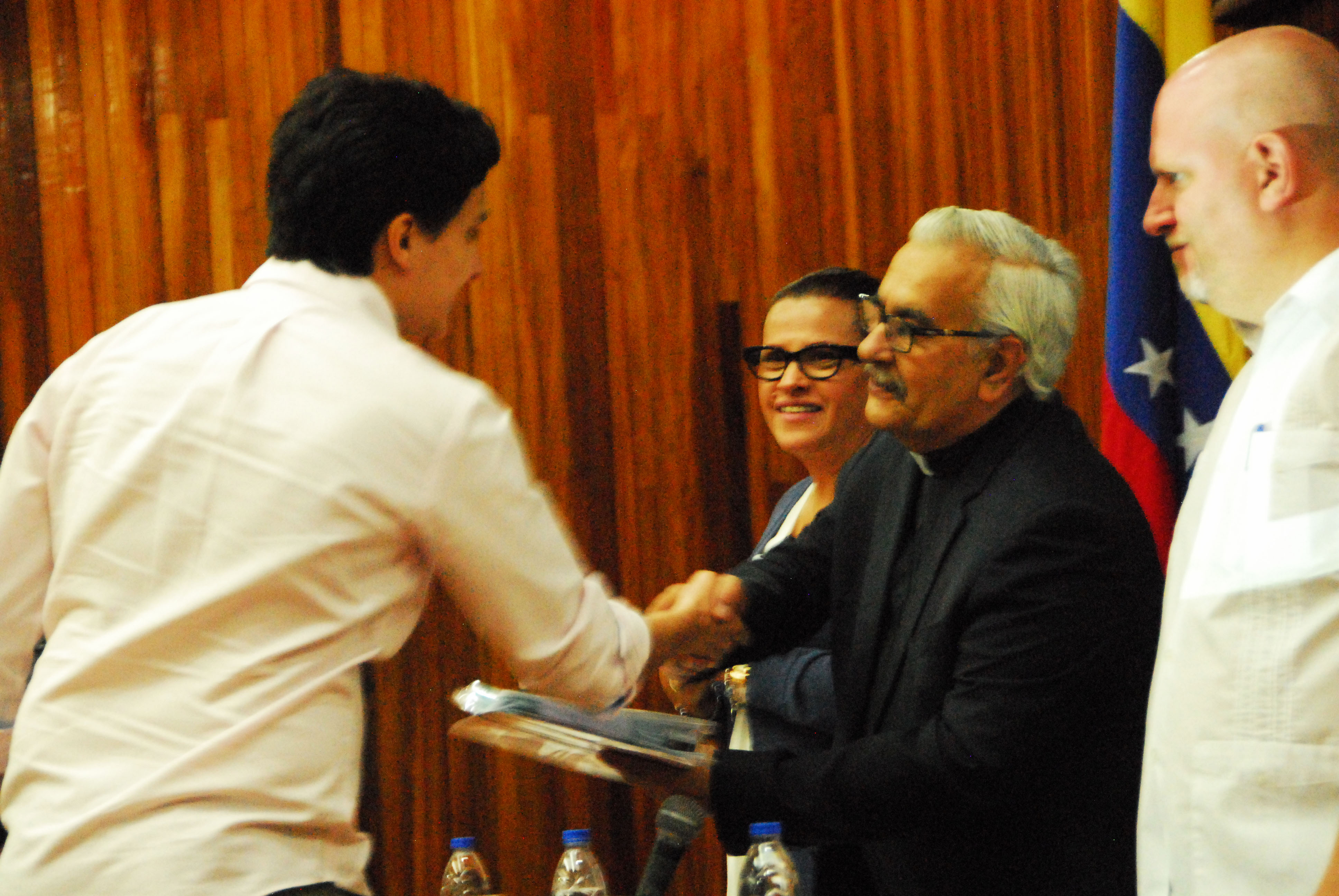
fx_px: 5307
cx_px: 670
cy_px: 448
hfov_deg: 14.4
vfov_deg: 9.7
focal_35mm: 142
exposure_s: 1/20
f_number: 5.3
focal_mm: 95
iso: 3200
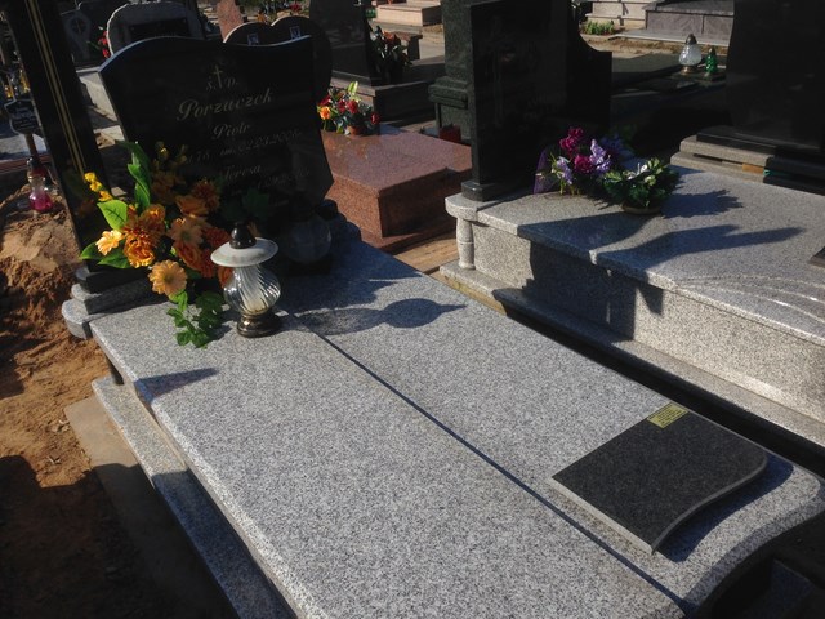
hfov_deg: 55.4
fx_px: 786
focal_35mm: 33
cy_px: 310
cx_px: 412
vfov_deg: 42.9
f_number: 2.4
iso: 50
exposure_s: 1/2584
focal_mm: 4.12
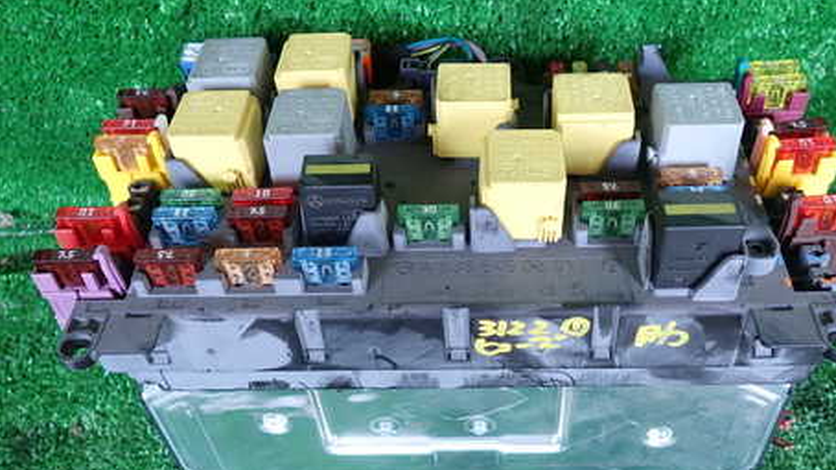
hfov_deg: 55.2
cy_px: 203
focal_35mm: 36
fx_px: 798
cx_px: 462
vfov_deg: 32.8
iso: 125
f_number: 2
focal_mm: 4.5
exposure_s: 1/60
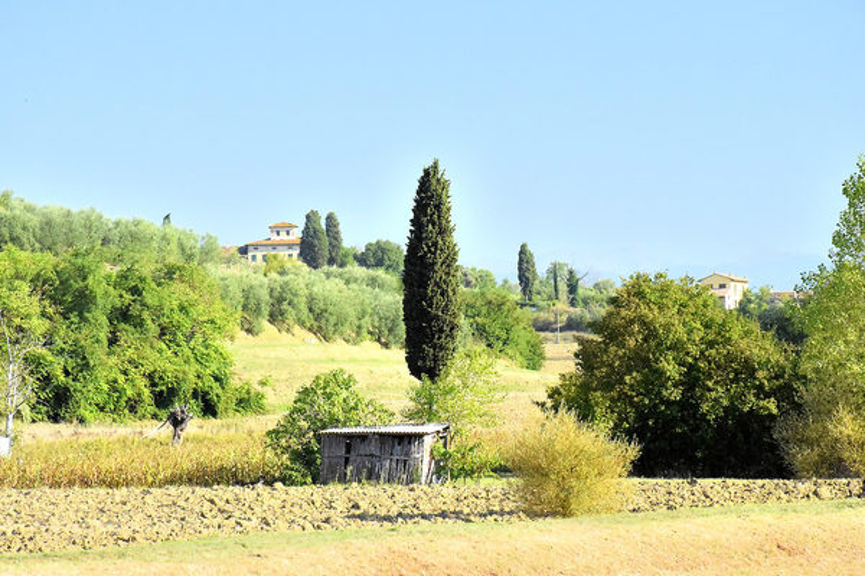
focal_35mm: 150
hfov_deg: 13.7
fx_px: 3604
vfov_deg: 9.1
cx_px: 432
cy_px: 288
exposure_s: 1/2500
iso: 10000
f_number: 14
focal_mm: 100
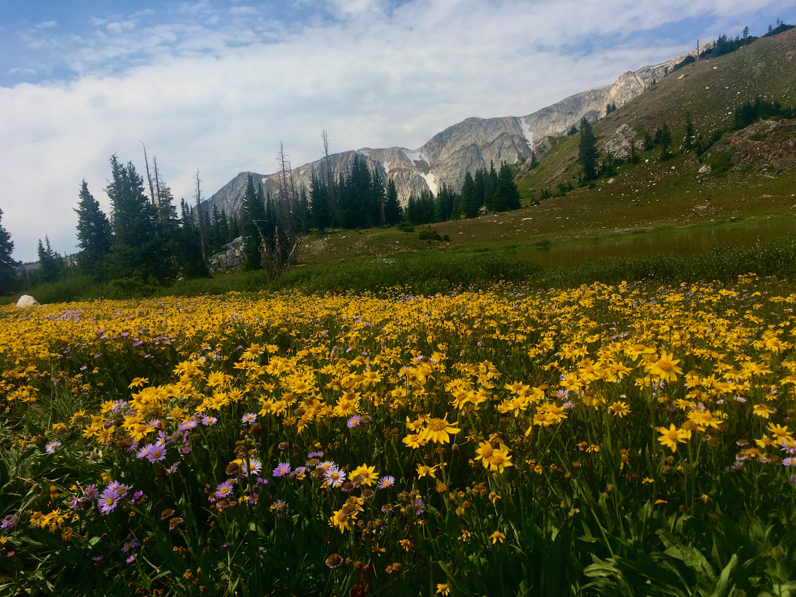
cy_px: 298
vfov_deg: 48.2
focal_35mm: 29
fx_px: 667
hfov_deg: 61.7
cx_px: 398
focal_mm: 4.15
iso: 25
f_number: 2.2
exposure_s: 1/2481
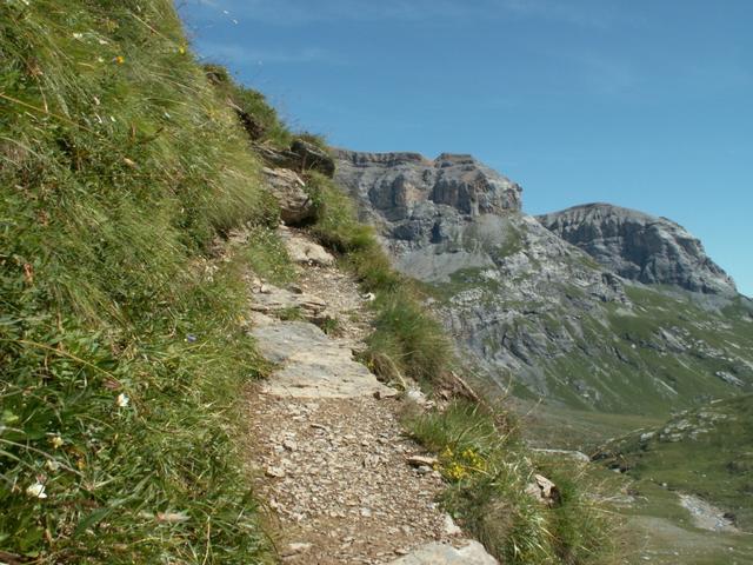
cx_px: 376
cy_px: 282
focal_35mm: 35
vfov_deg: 40.7
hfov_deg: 52.6
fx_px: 761
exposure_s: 1/200
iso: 50
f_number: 6.3
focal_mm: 5.86
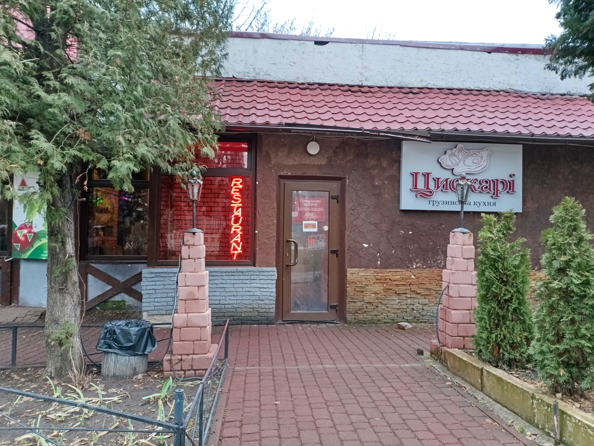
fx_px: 429
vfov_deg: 54.9
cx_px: 297
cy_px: 223
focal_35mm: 25
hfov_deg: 69.4
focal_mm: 4.71
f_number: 1.7
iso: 640
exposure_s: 1/24
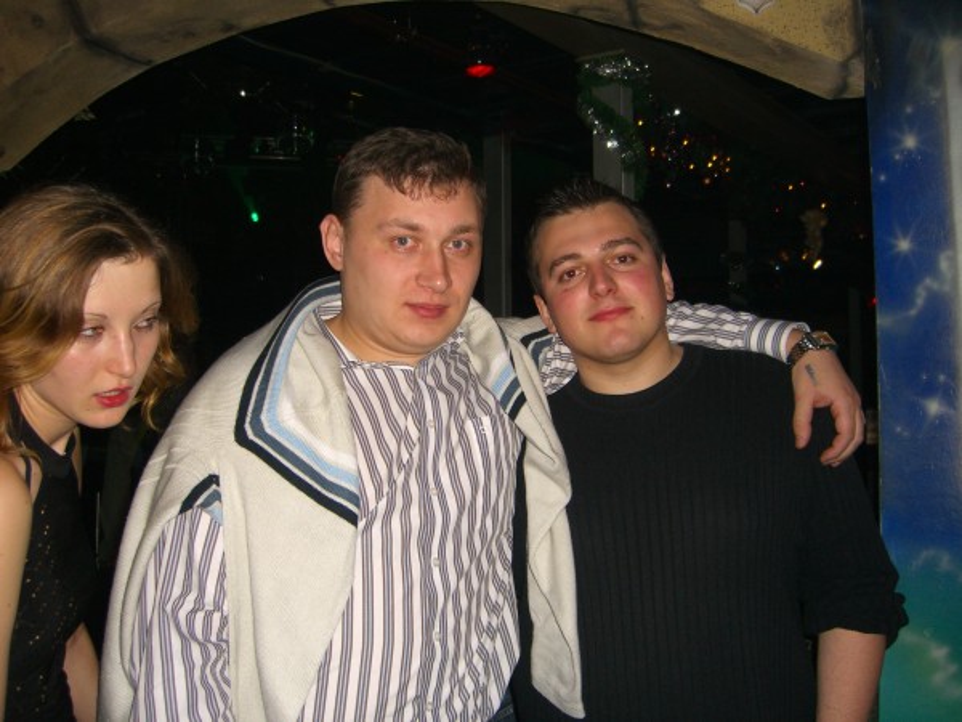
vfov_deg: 37.7
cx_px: 481
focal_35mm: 38
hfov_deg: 49.0
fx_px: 1056
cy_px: 361
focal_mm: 7.9
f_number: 2.8
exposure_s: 1/60
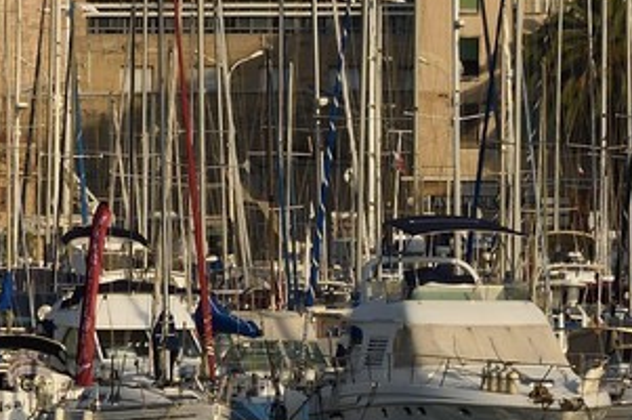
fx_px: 14467
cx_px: -934
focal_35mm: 825
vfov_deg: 1.7
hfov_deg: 2.5
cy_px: 113
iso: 200
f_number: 11
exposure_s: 1/400
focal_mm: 155
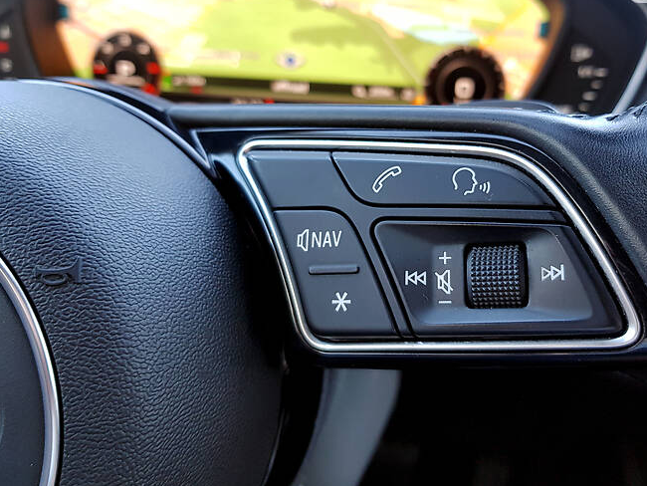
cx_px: 388
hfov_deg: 56.4
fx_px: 598
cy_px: 247
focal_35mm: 32
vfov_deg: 44.2
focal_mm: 4.2
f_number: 1.7
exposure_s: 1/50
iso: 100
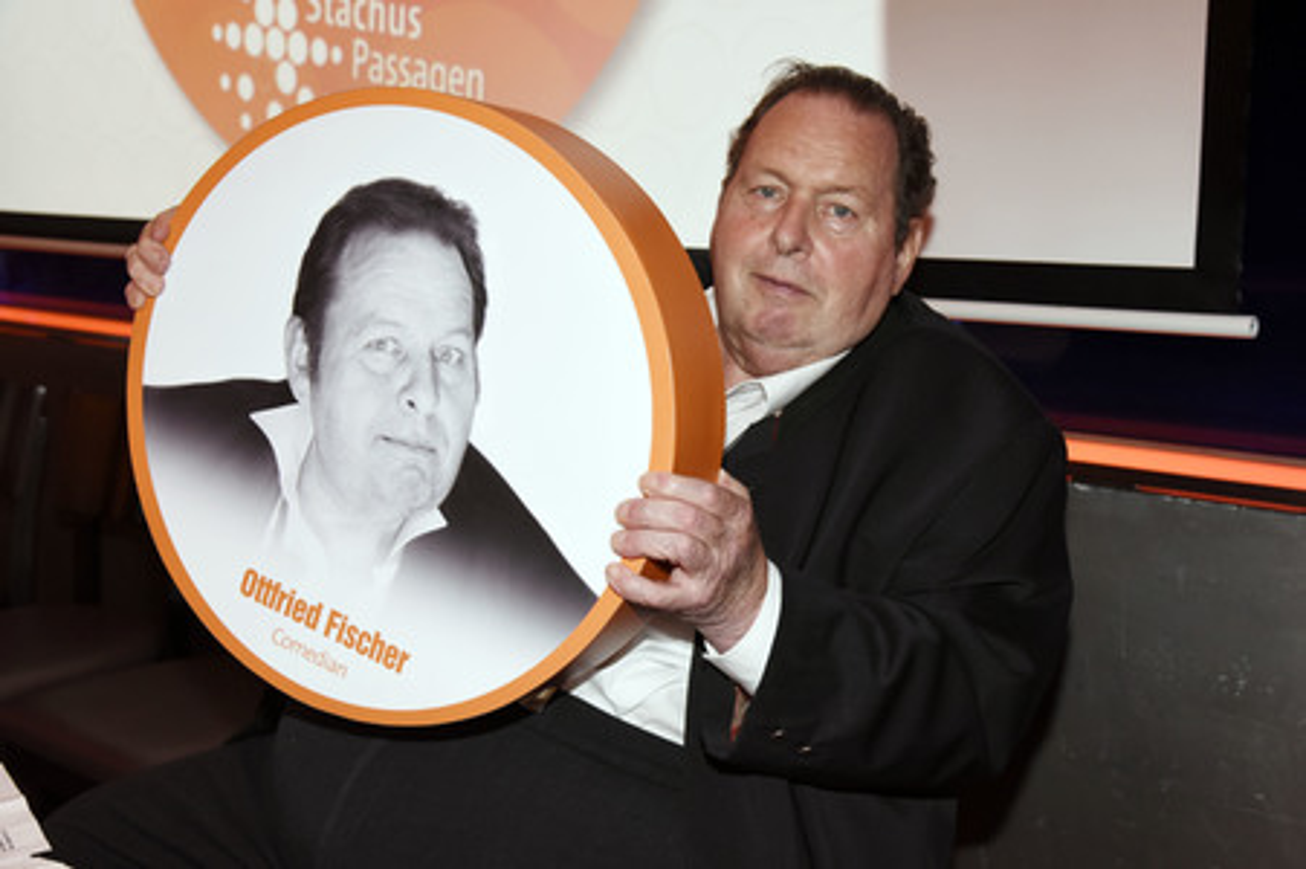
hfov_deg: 42.8
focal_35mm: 46
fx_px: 1668
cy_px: 434
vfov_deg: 29.2
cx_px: 653
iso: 3200
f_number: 6.3
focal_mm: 46
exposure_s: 1/60
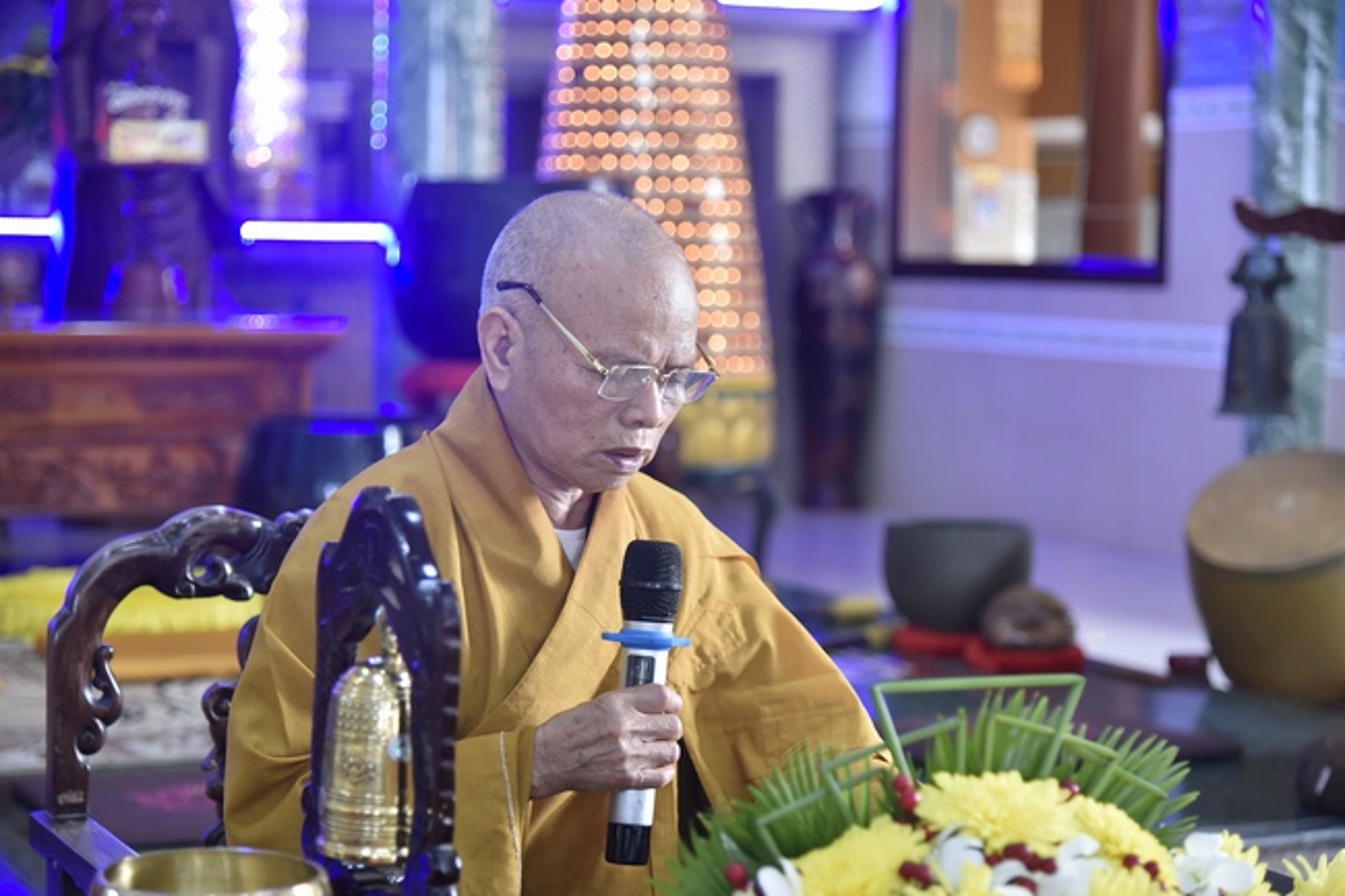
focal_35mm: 78
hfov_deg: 26.0
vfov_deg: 17.5
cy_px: 448
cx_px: 672
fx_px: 2913
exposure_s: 1/40
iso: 800
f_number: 4
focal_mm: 78
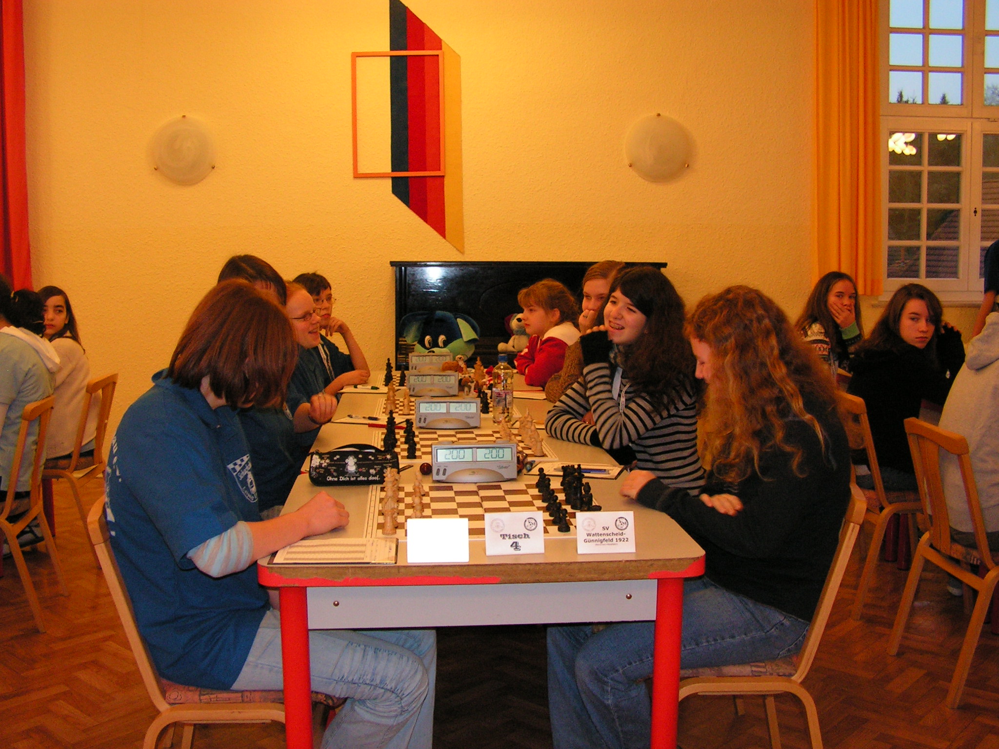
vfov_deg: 39.7
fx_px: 1039
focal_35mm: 36
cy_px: 374
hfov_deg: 51.4
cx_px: 500
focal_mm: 6
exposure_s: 1/40
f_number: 3.2
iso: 200
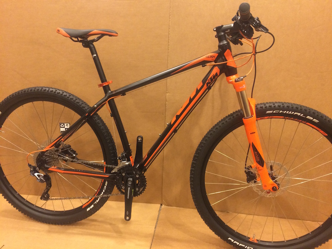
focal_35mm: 29
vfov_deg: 48.2
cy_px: 124
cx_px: 166
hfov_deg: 61.7
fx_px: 278
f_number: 2.2
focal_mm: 4.15
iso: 320
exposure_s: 1/20
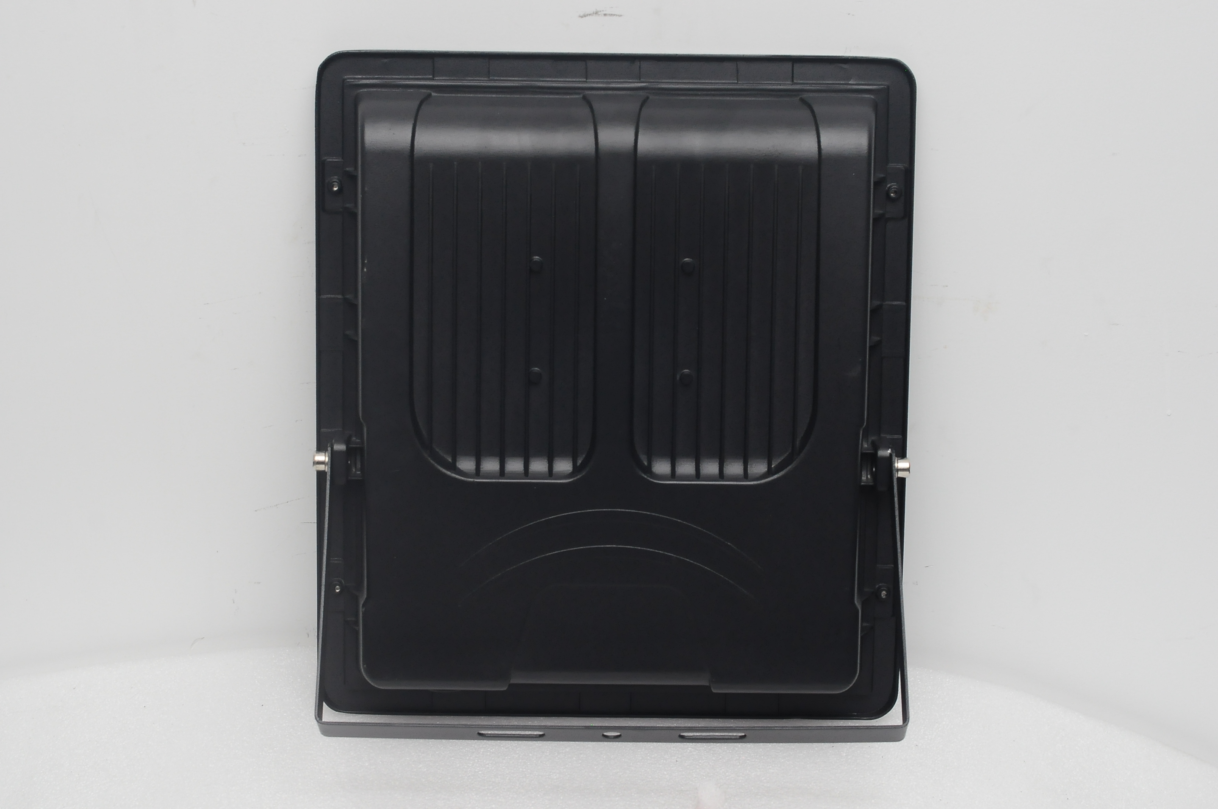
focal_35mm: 75
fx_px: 2534
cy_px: 404
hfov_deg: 27.0
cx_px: 609
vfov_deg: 18.1
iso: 1000
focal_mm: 50
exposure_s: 1/100
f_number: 8
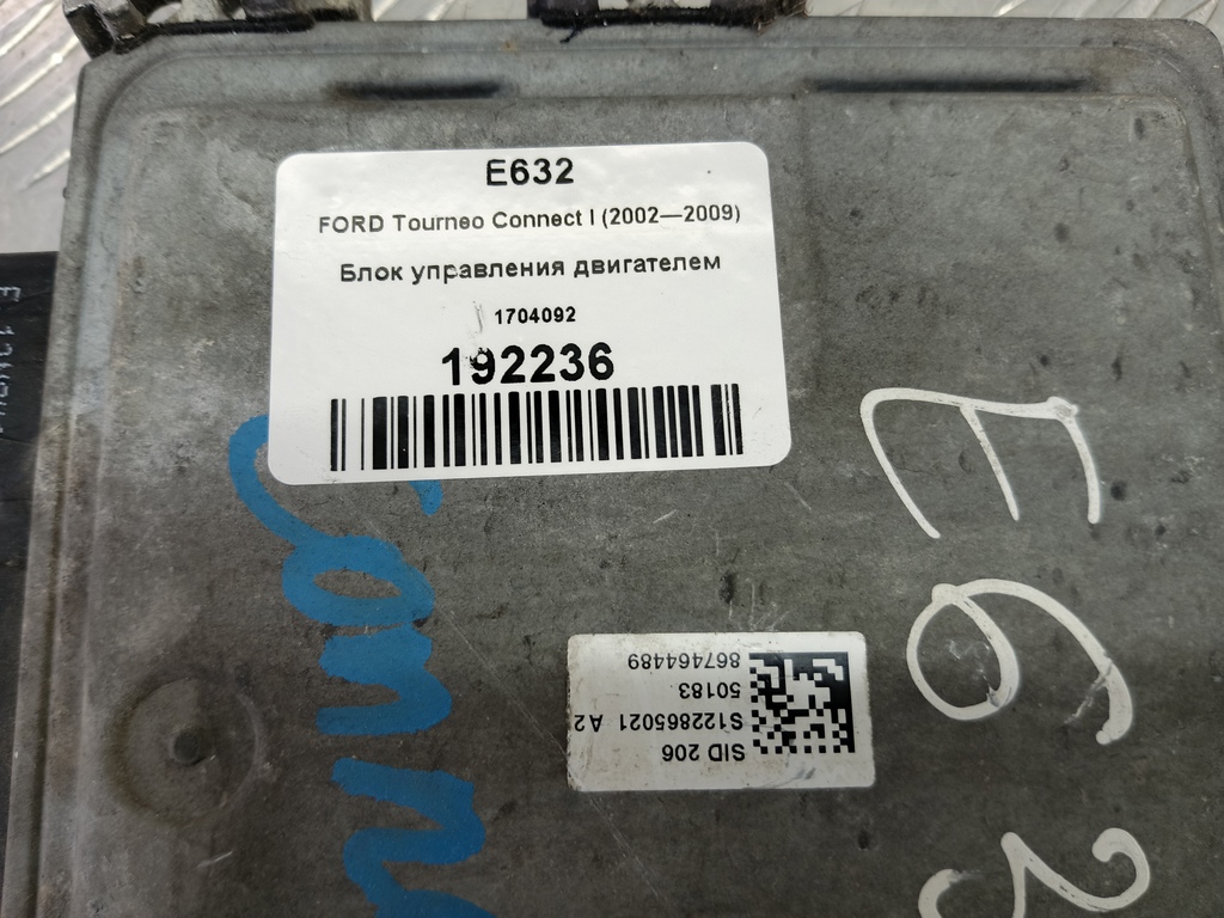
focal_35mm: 27
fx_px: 955
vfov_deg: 51.4
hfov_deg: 65.3
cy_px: 459
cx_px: 612
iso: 135
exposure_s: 1/50
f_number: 1.6
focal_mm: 4.11
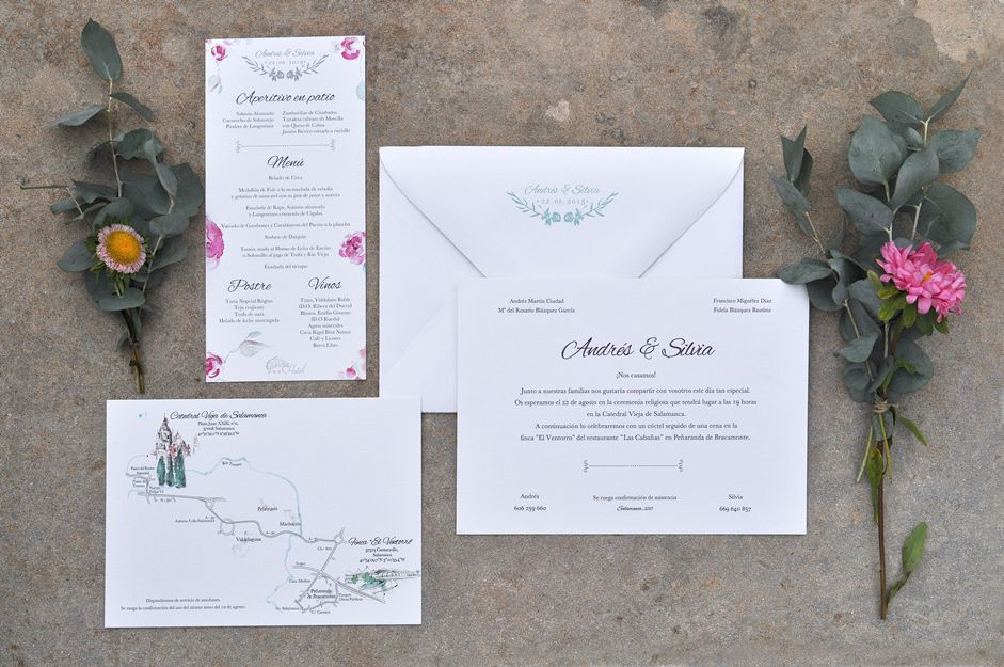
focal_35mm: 48
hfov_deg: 41.2
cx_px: 502
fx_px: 1337
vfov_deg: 28.0
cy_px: 334
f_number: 9
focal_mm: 32
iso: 200
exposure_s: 1/320
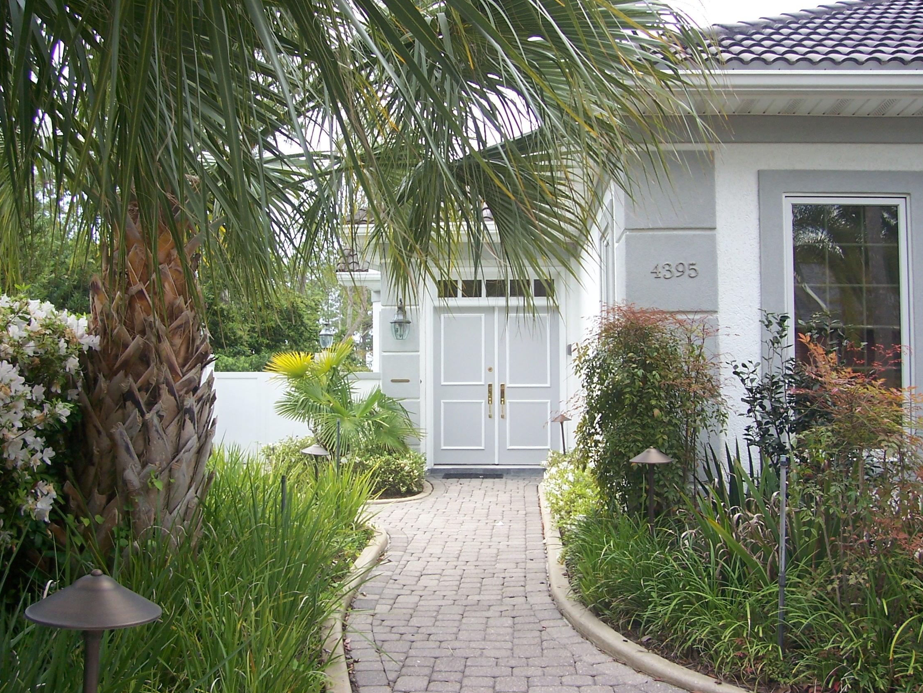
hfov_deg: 52.6
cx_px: 466
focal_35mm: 35
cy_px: 340
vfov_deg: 40.7
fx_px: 933
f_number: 2.7
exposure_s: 1/350
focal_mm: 5.6
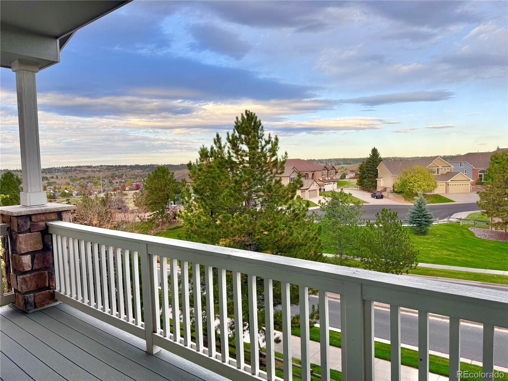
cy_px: 190
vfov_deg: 56.8
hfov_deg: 71.6
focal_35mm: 24
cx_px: 254
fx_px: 352
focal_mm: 6.76
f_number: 1.78
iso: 80
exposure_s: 1/428
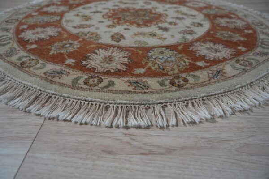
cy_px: 90
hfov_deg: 73.7
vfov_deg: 53.1
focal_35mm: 24
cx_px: 134
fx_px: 179
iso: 250
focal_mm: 24
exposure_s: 1/160
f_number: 4
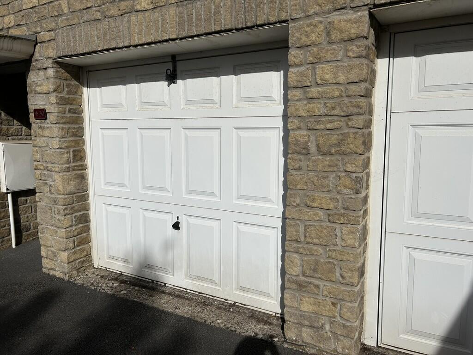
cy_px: 178
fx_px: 355
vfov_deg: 53.1
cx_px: 236
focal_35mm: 26
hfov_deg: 67.3
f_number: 1.5
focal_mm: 5.7
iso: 50
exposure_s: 1/14286
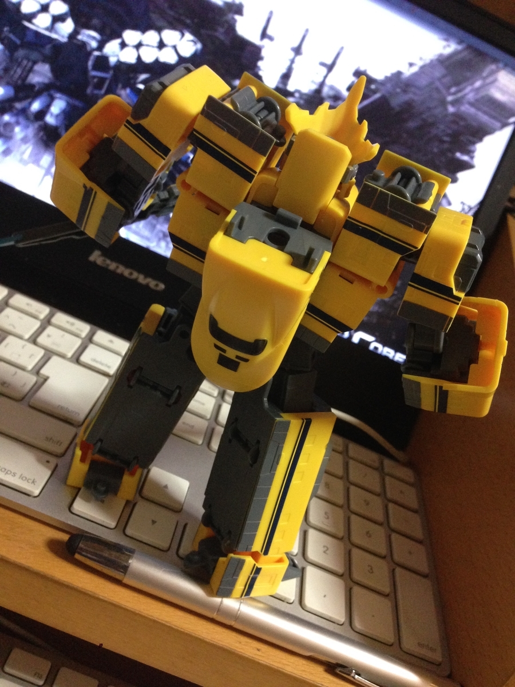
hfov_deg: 42.9
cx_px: 258
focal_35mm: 33
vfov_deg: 55.4
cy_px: 344
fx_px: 655
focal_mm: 4.12
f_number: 2.4
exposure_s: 1/20
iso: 400
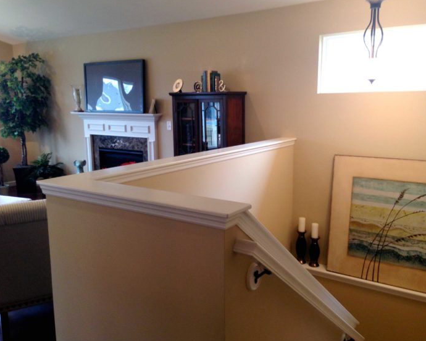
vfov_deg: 42.2
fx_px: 441
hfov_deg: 51.5
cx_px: 220
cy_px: 171
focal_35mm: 35
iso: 80
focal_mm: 4.12
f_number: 2.4
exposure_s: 1/20
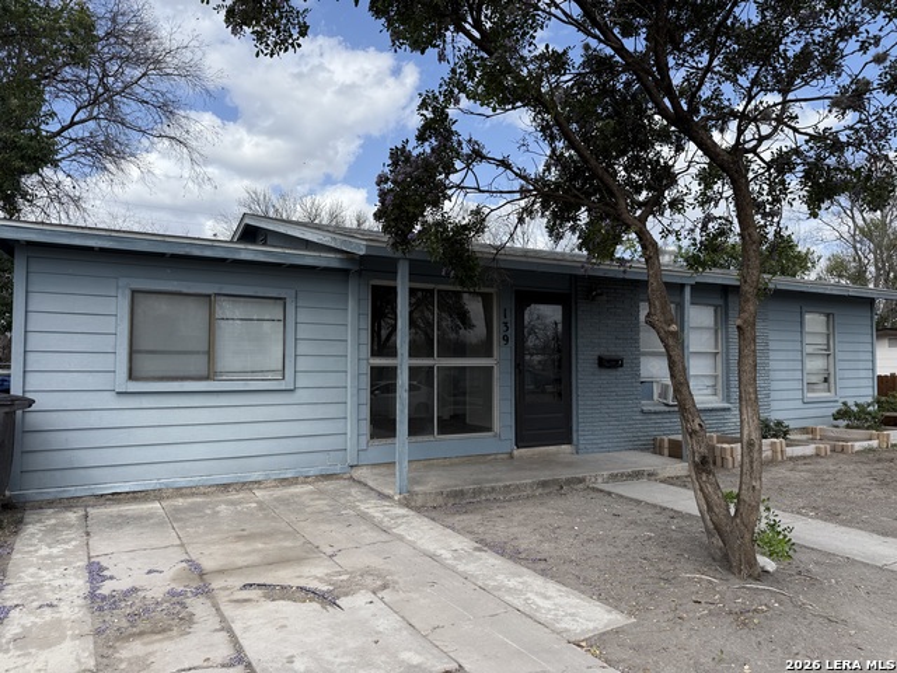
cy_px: 336
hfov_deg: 71.6
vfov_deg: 56.8
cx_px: 448
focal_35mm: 24
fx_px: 622
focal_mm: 6.76
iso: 80
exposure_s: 1/3425
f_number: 1.78
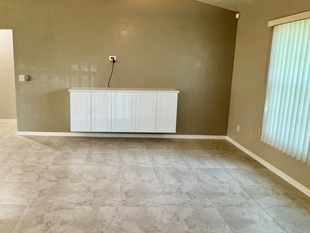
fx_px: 251
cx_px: 110
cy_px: 101
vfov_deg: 49.6
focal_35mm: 28
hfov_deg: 62.2
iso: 400
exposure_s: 1/60
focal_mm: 2.22
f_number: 2.2
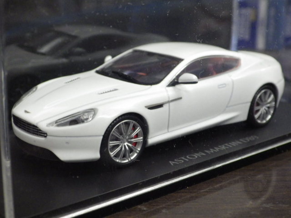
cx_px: 146
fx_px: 496
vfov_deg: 24.8
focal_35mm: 59
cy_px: 109
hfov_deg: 32.7
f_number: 4
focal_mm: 10.7
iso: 800
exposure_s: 1/45
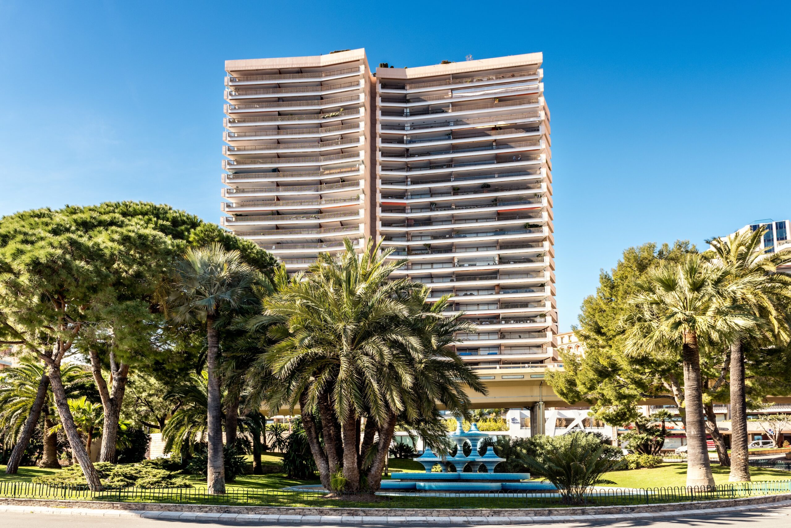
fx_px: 527
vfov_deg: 53.2
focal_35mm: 24
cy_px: 264
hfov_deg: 73.7
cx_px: 396
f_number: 8
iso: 200
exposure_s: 1/250
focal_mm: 24
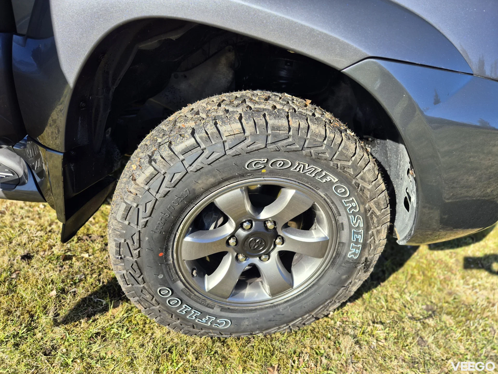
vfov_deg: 58.9
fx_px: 331
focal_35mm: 23
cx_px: 249
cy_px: 187
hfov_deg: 73.9
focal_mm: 5.4
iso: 25
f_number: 1.8
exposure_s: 1/431
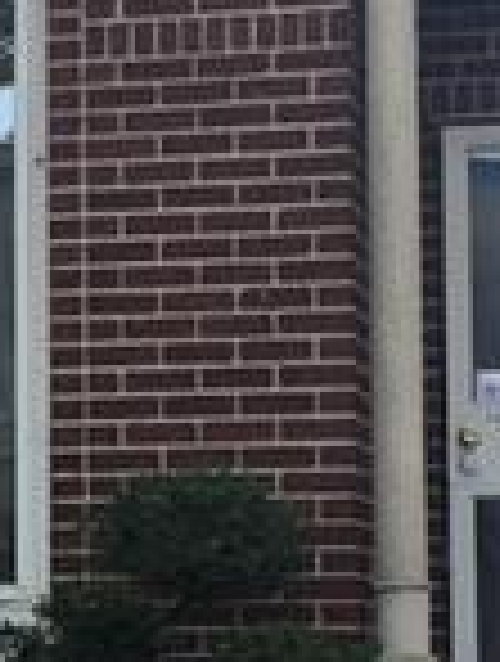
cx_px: -77
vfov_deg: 13.0
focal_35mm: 151
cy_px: 428
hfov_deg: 9.7
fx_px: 2896
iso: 25
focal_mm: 4.15
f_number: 2.2
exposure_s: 1/120
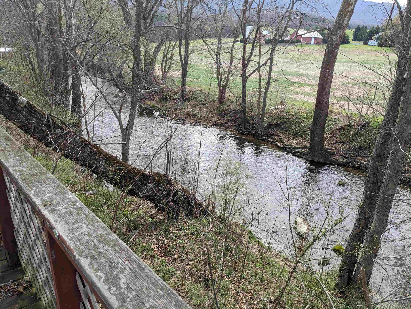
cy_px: 154
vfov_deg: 51.4
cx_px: 206
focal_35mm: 27
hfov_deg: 65.3
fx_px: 321
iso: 53
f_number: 1.73
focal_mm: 4.38
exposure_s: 1/731
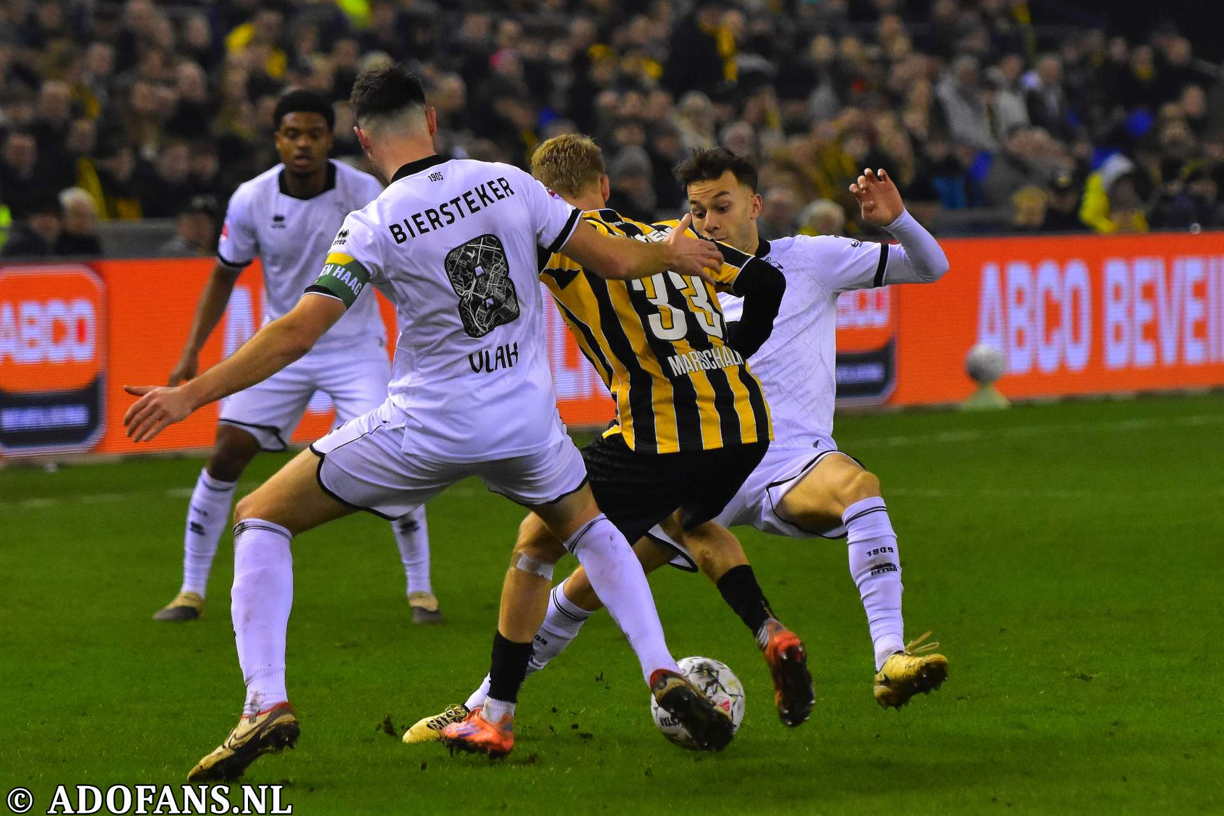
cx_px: 612
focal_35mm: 240
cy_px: 408
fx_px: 8159
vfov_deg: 5.7
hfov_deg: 8.6
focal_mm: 160
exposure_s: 1/1000
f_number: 2.8
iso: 2500
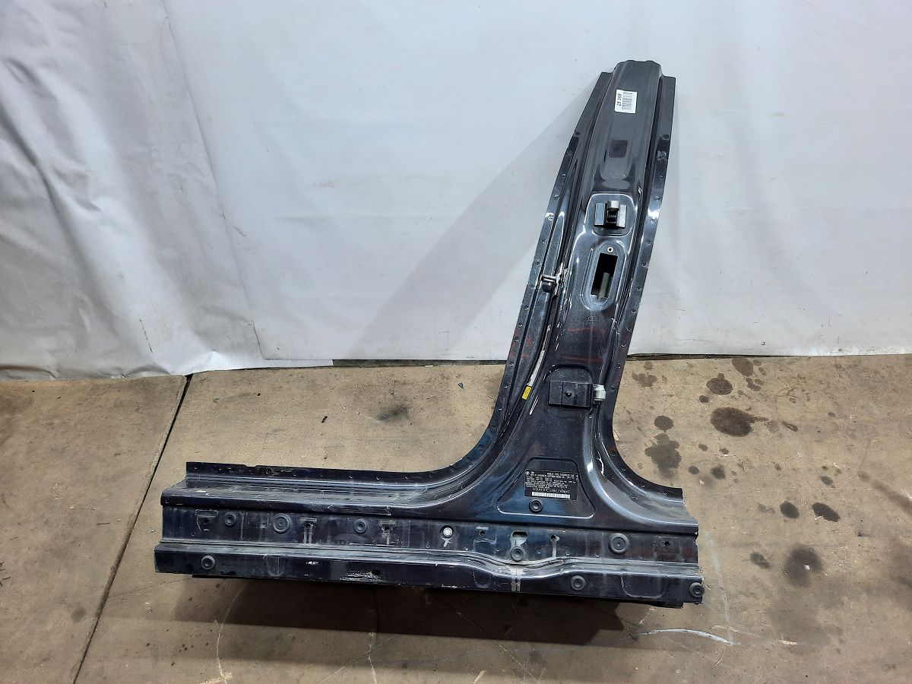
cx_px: 456
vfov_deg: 54.9
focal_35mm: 25
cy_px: 342
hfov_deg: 69.4
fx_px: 659
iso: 125
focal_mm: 4.6
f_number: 2
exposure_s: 1/50
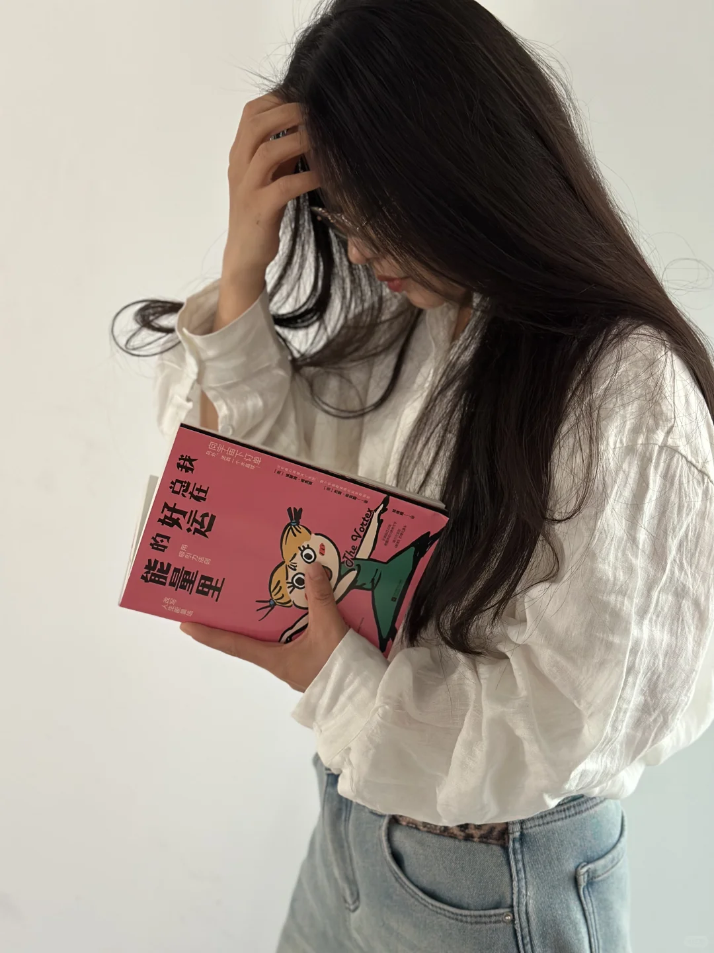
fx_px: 1320
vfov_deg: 39.7
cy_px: 476
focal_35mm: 48
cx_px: 357
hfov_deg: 30.3
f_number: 1.78
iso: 320
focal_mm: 6.86
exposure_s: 1/60
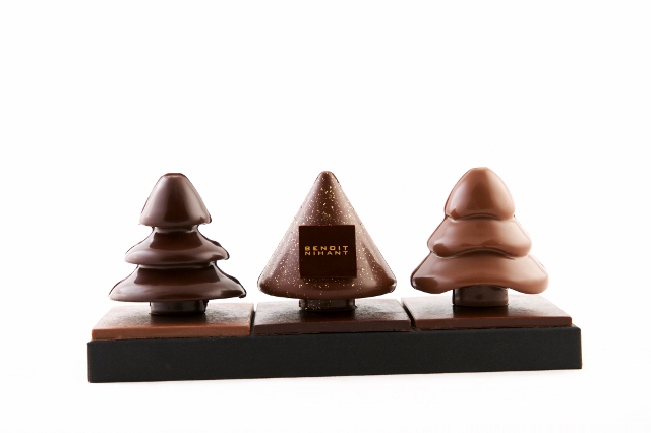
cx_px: 326
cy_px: 216
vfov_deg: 19.4
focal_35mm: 70
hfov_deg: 28.9
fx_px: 1265
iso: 500
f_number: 13
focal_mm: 70
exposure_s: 1/60
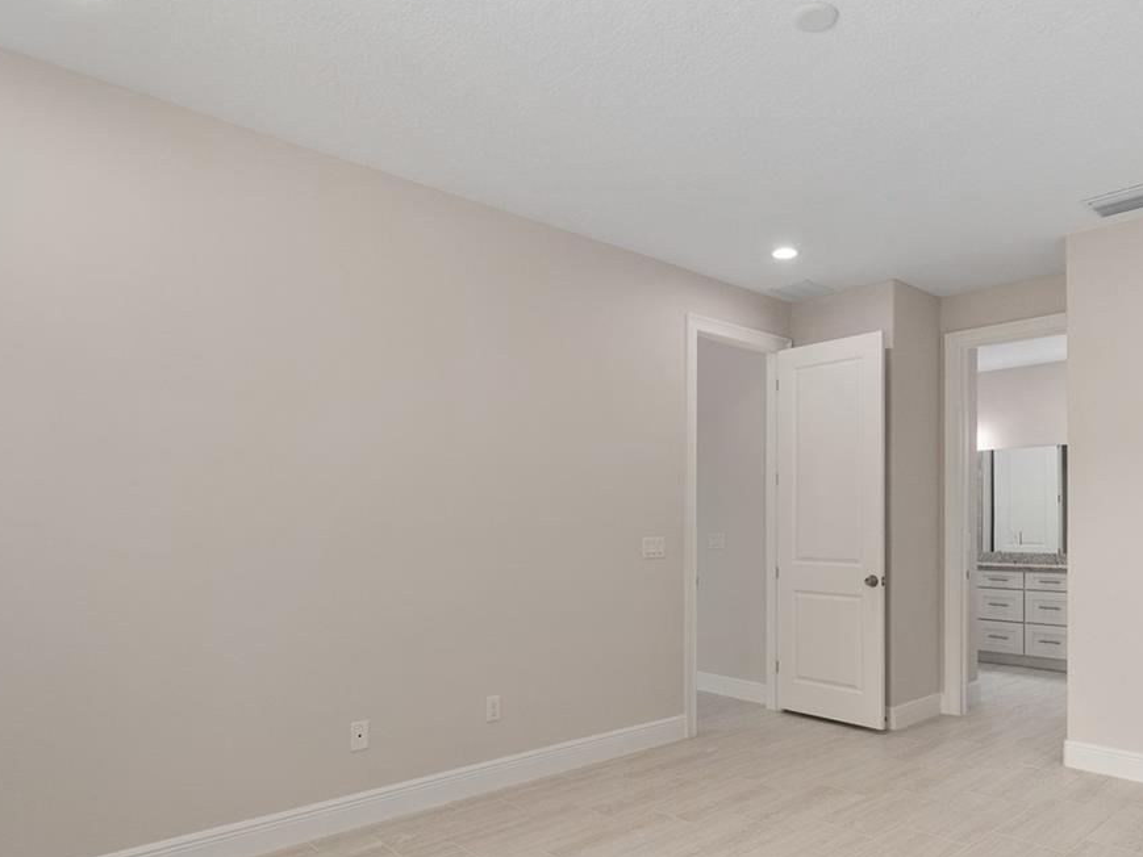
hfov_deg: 73.0
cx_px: 697
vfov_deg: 58.2
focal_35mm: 23
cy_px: 534
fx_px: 760
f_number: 8
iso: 400
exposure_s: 1/40
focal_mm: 13
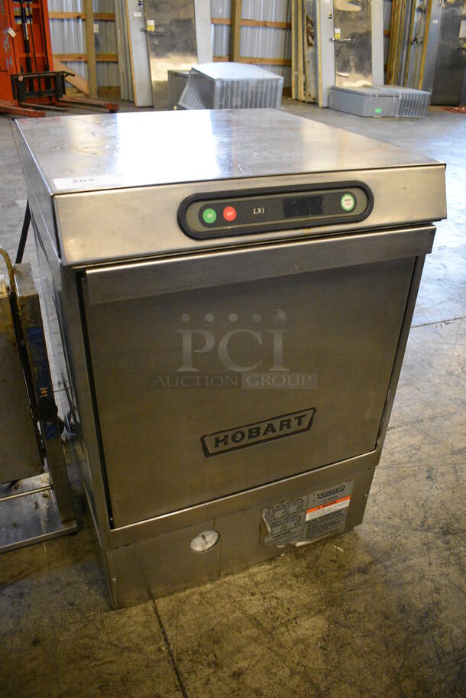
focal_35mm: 27
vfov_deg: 67.3
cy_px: 349
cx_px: 233
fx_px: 523
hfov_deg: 48.0
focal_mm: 18
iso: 4500
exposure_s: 1/125
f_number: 3.5
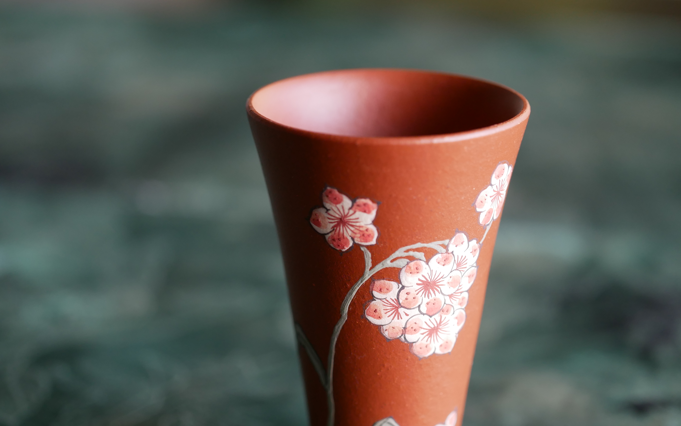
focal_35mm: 111
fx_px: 2060
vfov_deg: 11.8
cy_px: 273
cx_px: 347
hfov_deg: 18.8
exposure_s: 1/100
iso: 320
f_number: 2.8
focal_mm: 45
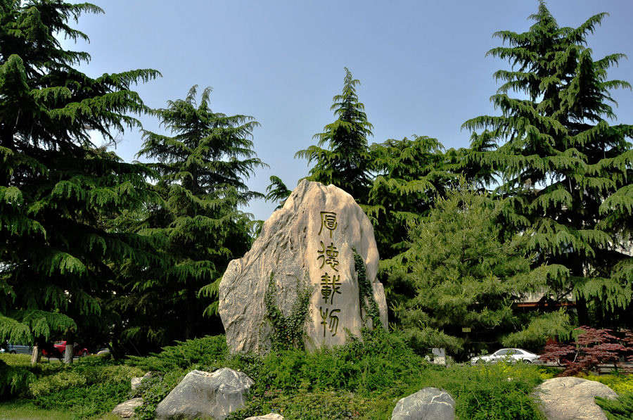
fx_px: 474
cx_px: 316
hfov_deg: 67.5
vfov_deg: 47.8
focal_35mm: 27
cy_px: 210
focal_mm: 18
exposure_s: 1/125
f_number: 11
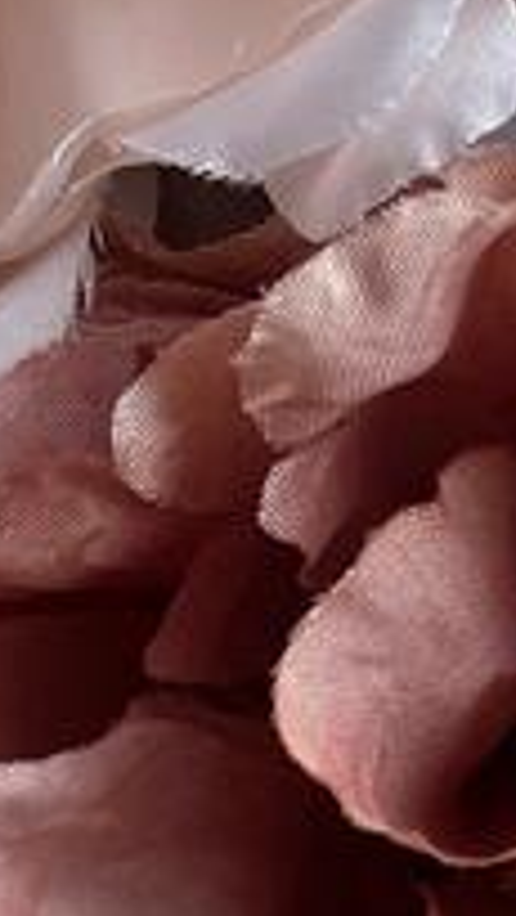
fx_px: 3448
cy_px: 1616
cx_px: -956
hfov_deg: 7.6
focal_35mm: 142
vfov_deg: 13.6
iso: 50
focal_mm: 5.1
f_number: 1.6
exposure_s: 1/363
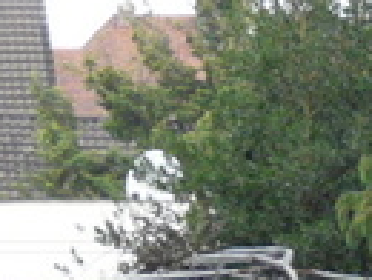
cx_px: 873
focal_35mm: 1059
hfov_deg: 1.9
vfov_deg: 1.4
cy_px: 654
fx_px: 11402
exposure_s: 1/100
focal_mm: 22.6
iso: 100
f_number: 4
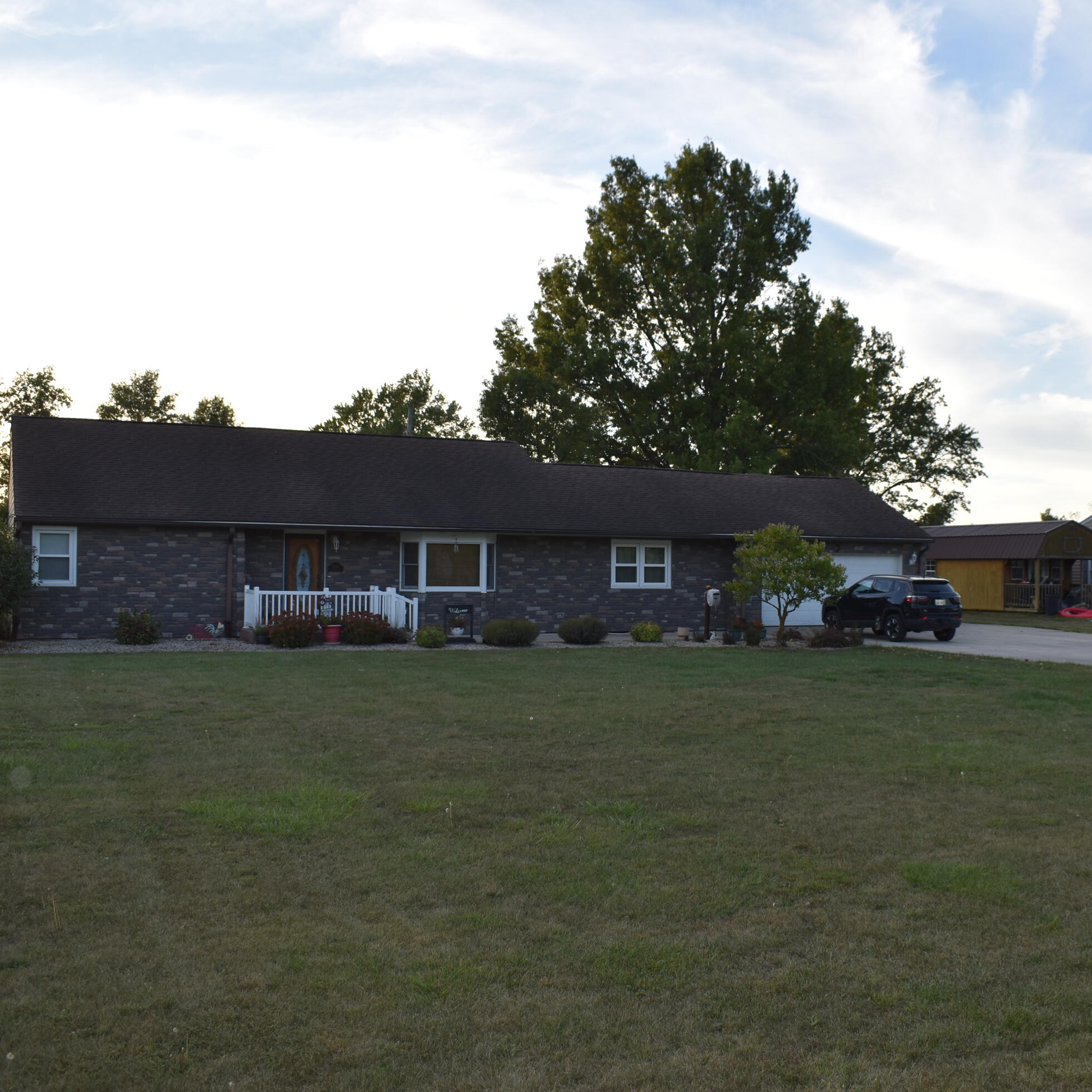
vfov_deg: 47.2
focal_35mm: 35
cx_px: 647
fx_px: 1249
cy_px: 542
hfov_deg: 47.0
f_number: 5
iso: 110
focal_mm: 18
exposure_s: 1/200
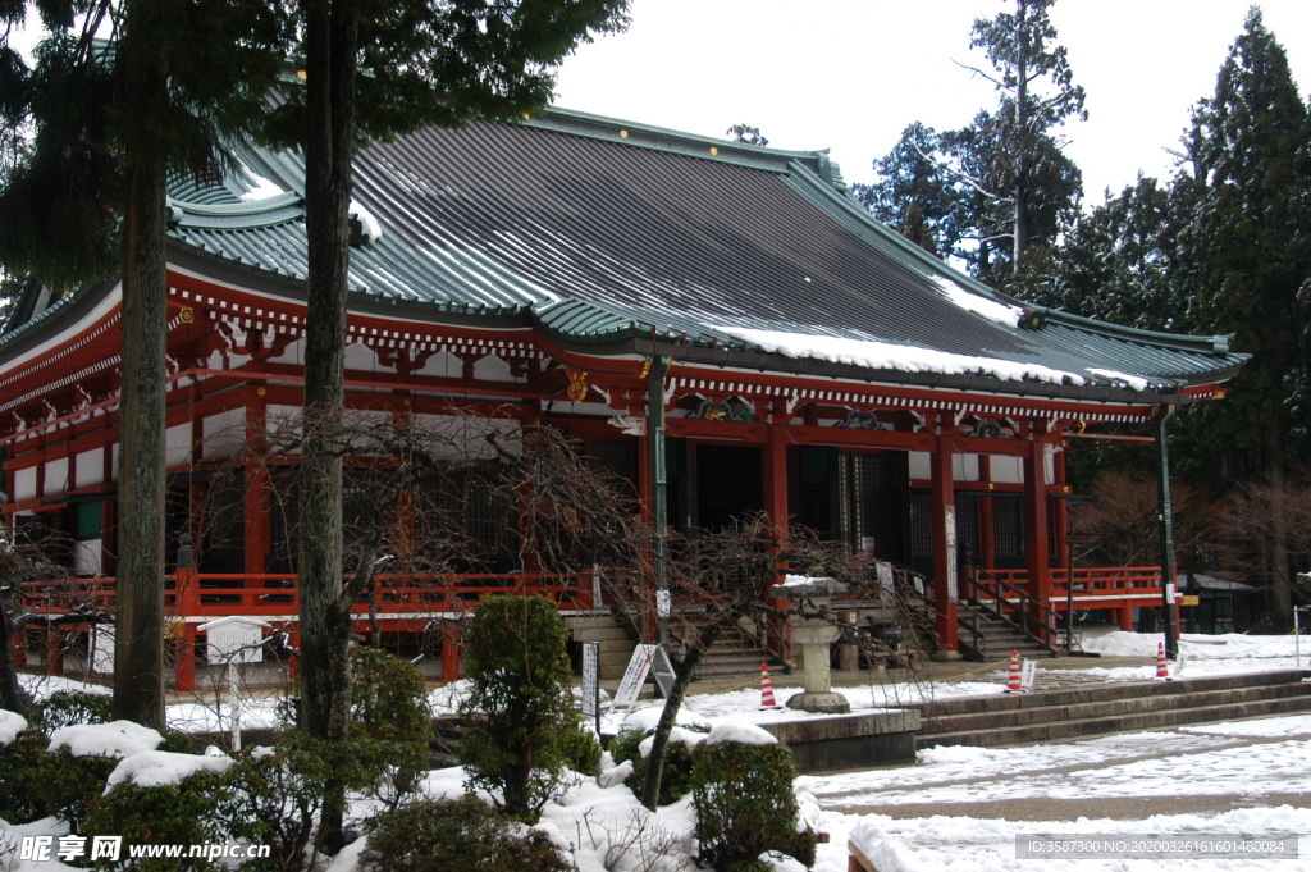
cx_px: 656
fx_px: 1528
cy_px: 436
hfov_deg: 46.4
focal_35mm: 42
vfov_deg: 31.8
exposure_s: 1/160
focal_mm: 28
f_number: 6.3
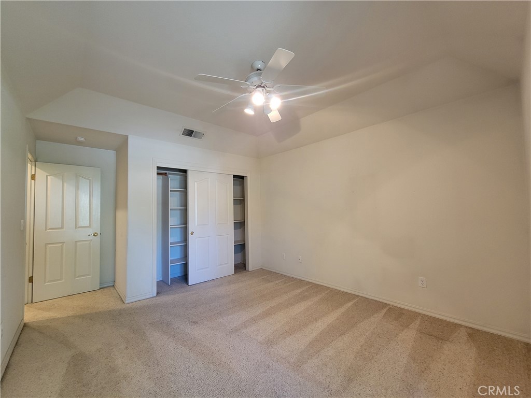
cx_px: 266
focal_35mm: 13
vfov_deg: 89.9
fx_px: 199
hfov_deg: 106.2
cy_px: 199
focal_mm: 2.2
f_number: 2.2
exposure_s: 1/30
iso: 320
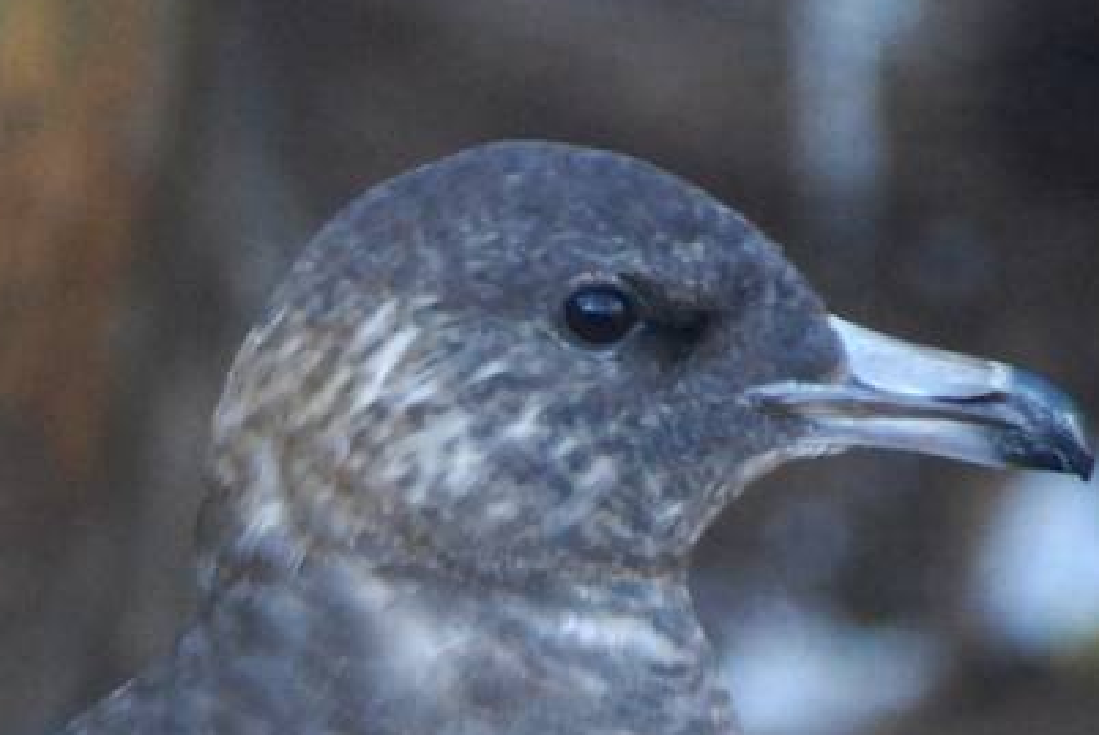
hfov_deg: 1.8
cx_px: -87
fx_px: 35541
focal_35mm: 1163
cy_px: 1419
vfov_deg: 1.2
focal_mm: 195
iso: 1000
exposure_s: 1/200
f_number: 5
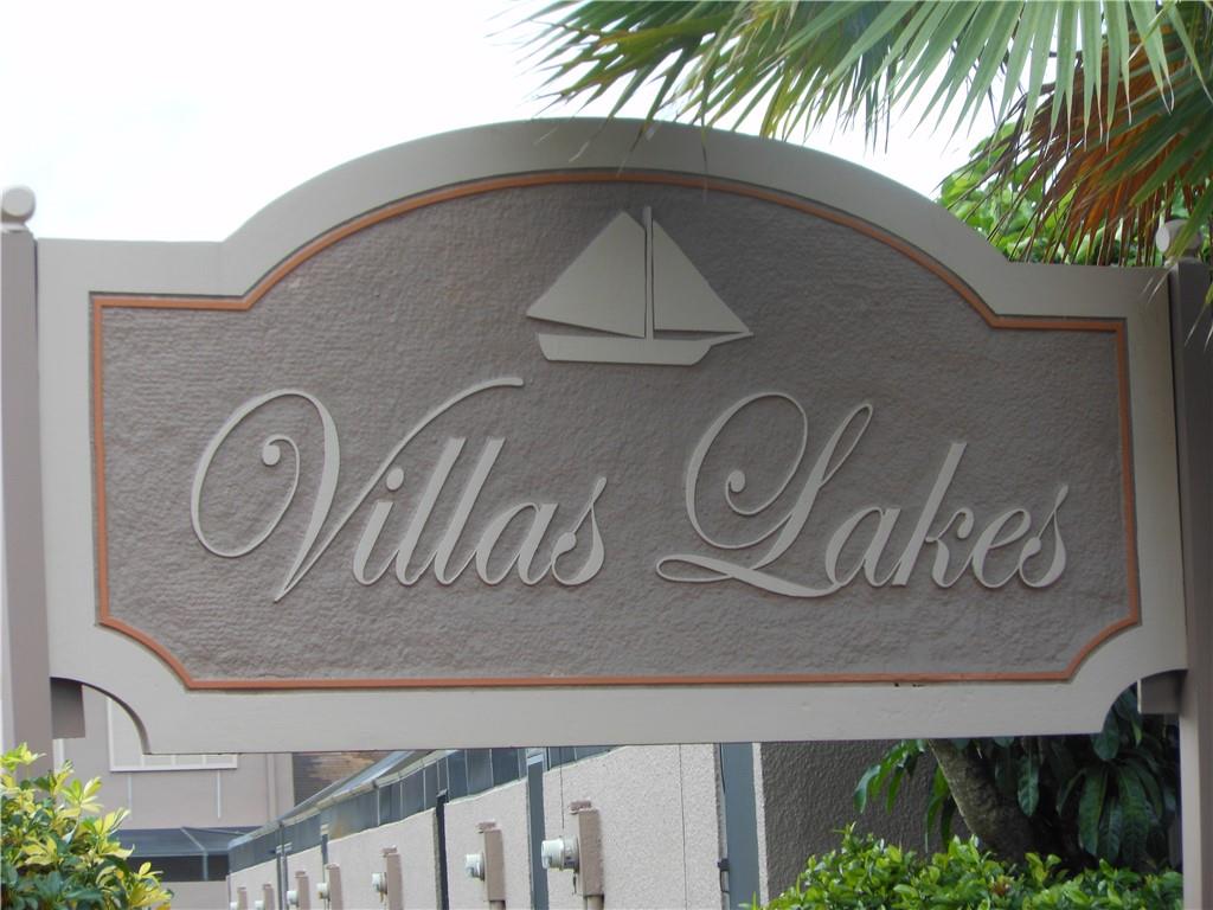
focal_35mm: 141
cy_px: 455
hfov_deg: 14.0
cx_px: 606
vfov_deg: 10.5
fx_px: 4941
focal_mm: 25.3
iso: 80
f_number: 5.5
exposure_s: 1/100
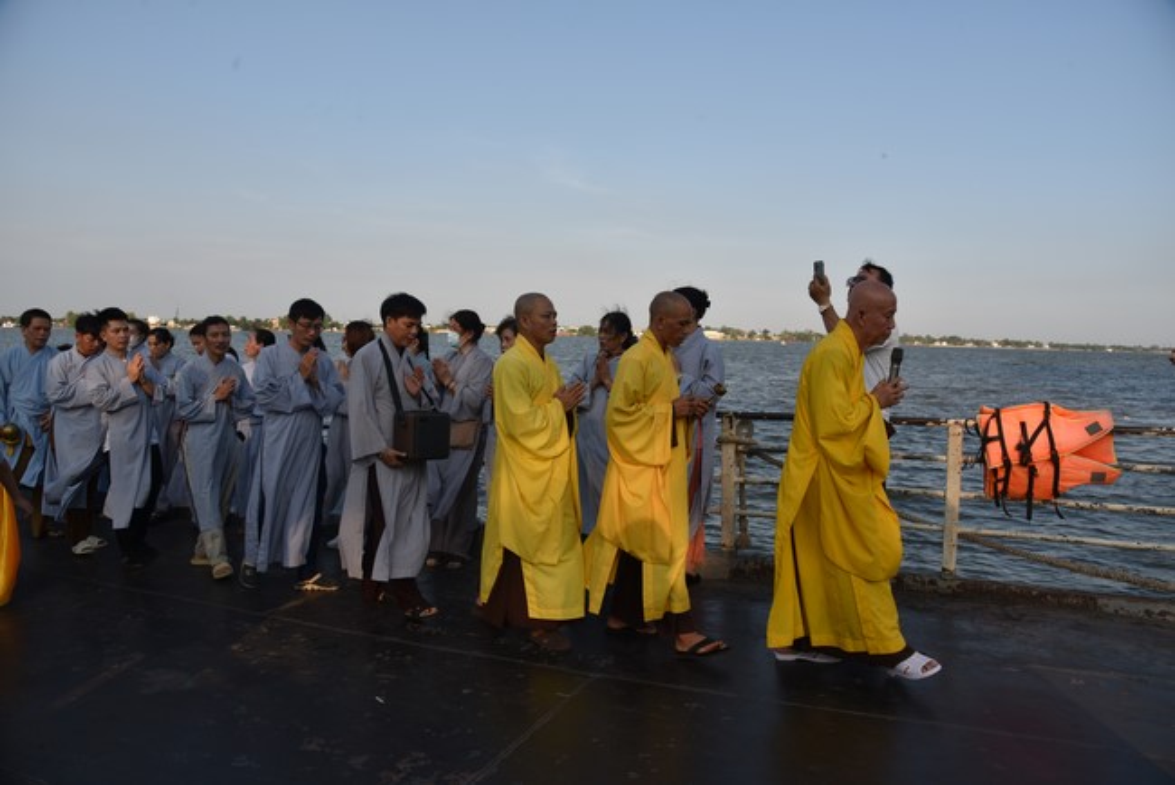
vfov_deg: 53.2
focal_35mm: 24
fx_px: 784
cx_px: 588
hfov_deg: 73.7
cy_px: 392
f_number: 8
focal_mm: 24
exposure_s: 1/250
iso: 200
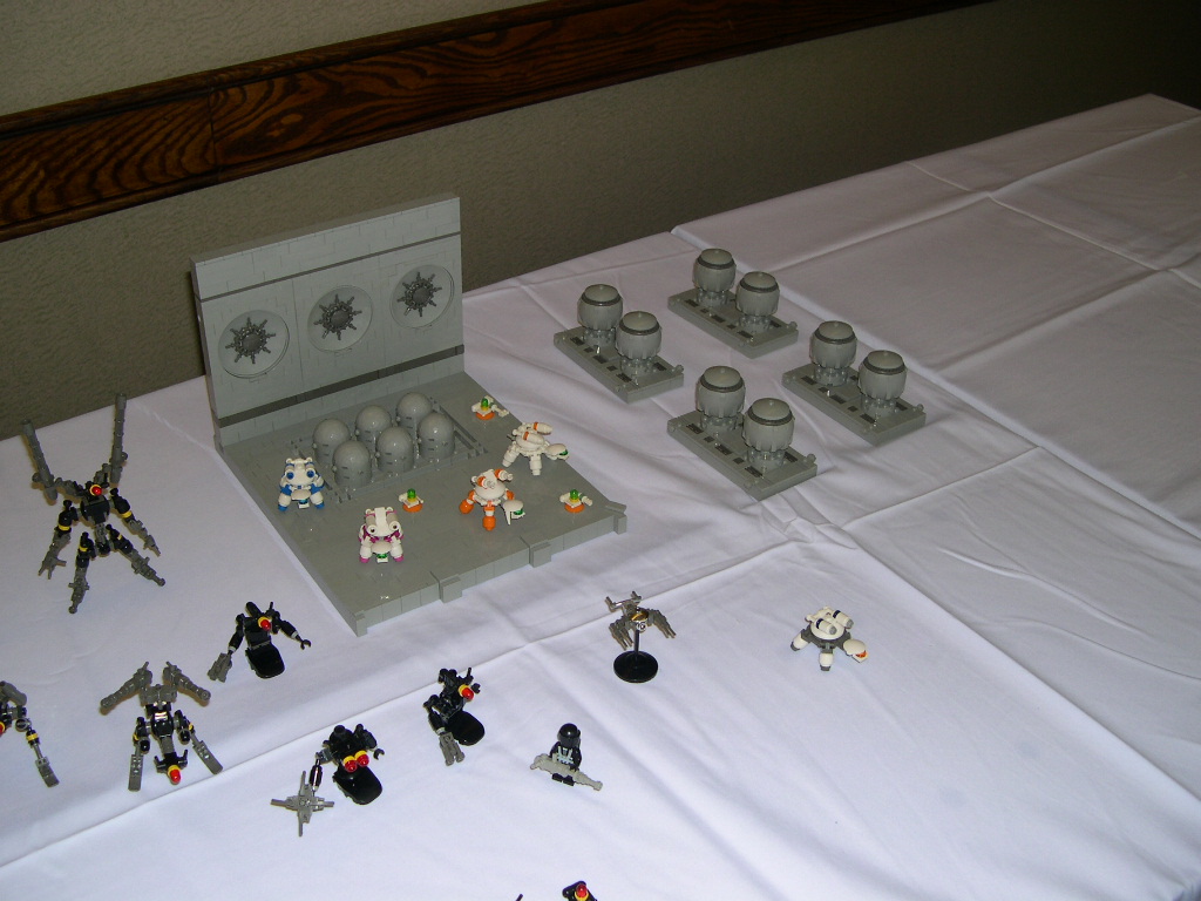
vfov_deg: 37.7
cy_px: 450
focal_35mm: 38
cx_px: 600
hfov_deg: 49.0
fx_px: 1318
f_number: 2.8
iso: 100
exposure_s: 1/60
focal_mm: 8
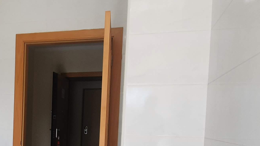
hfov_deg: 36.4
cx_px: -11
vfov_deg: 23.2
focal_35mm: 50
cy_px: 139
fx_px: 345
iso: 64
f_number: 2.2
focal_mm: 1.8
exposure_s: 1/60
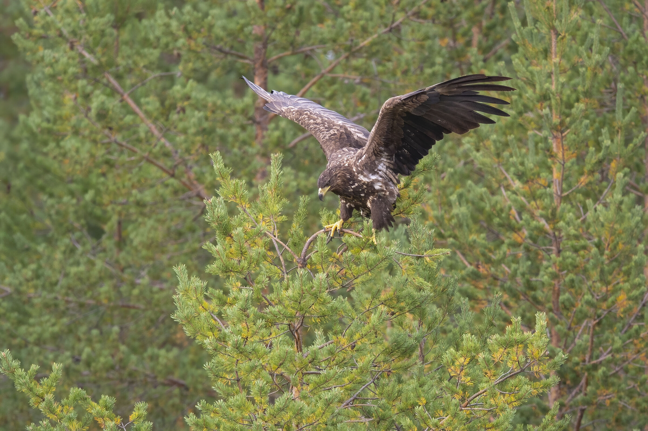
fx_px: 15293
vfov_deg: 1.6
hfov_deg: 2.4
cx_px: 324
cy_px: 216
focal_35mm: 850
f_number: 5.6
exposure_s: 1/640
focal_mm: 850
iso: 2500
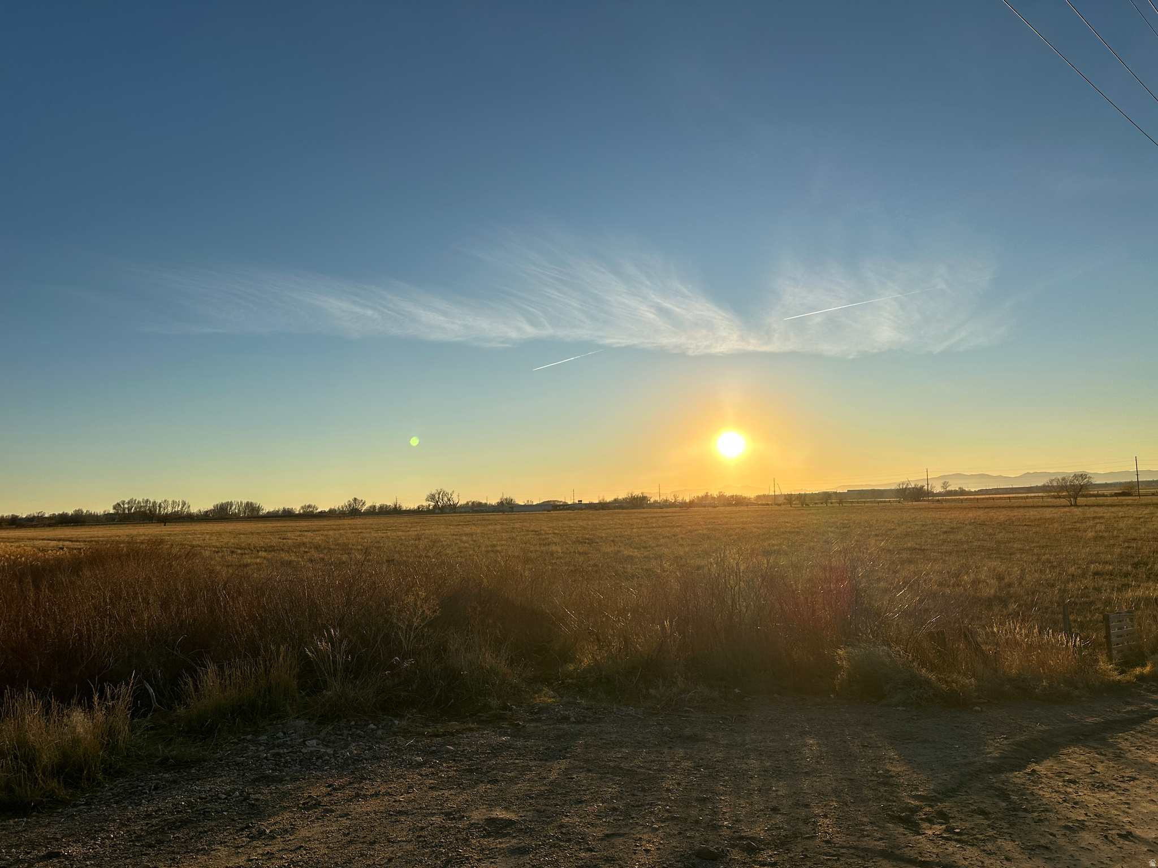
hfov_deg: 71.6
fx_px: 803
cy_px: 434
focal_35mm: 24
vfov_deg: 56.8
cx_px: 579
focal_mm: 6.86
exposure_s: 1/6623
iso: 80
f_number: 1.78
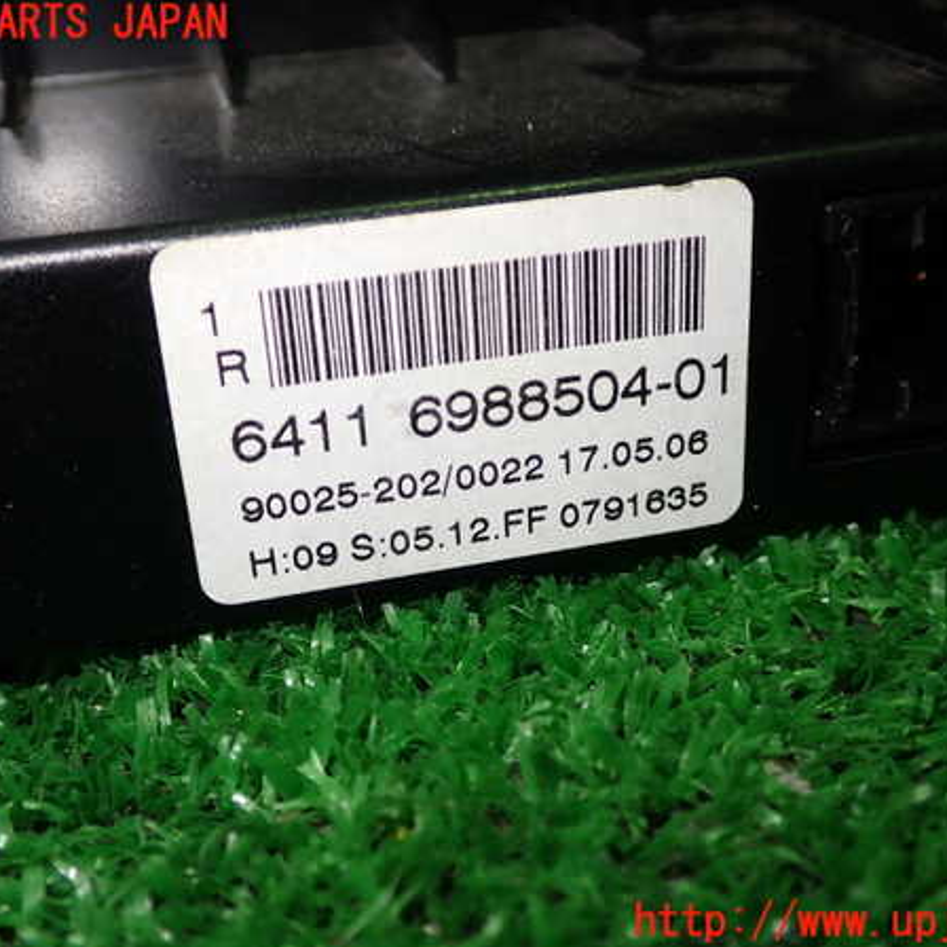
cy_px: 474
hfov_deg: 37.6
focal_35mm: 45
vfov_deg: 37.6
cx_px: 478
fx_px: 1393
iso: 200
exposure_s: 1/60
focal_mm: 6.83
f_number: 2.7
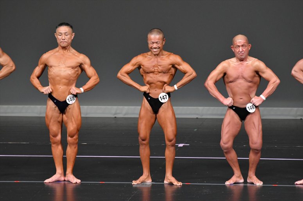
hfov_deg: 6.0
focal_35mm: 345
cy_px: 100
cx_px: 152
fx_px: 2902
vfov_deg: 4.0
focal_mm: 230
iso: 4000
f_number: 5.6
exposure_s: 1/400
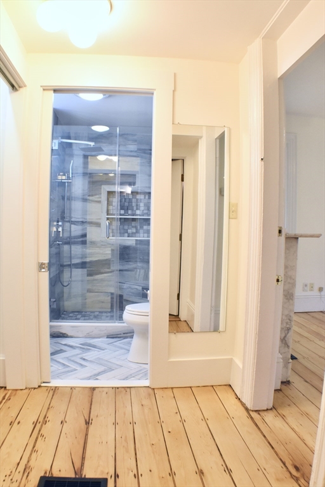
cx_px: 162
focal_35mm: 33
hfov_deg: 40.0
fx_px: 447
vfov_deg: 57.2
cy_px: 244
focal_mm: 22
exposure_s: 1/40
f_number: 11
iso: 1600
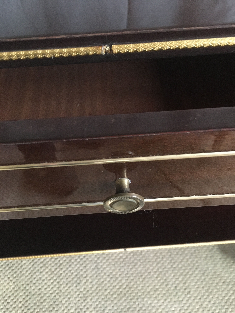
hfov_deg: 48.2
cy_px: 156
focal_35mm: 29
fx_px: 262
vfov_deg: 61.7
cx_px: 118
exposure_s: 1/17
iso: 250
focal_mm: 4.15
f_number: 2.2
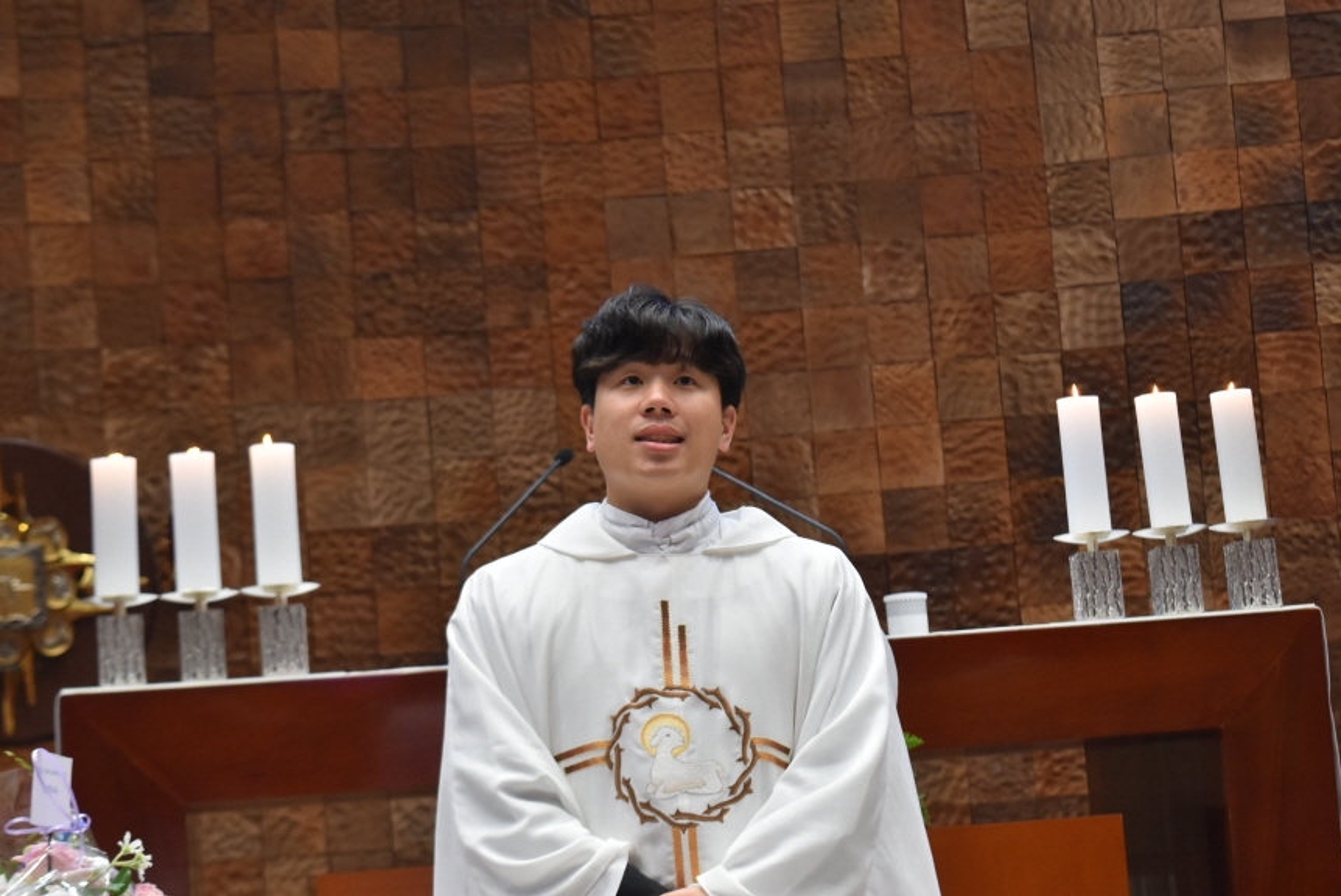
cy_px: 495
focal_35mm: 87
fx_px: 3243
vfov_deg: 15.7
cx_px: 666
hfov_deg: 23.4
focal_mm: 50
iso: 720
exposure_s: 1/60
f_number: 5.6
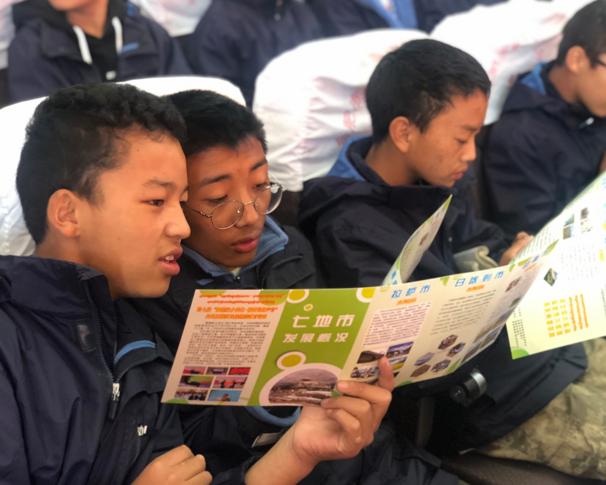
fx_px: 986
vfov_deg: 27.6
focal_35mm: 55
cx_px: 307
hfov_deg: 34.2
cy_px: 241
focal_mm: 6
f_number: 2.4
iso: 160
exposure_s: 1/20
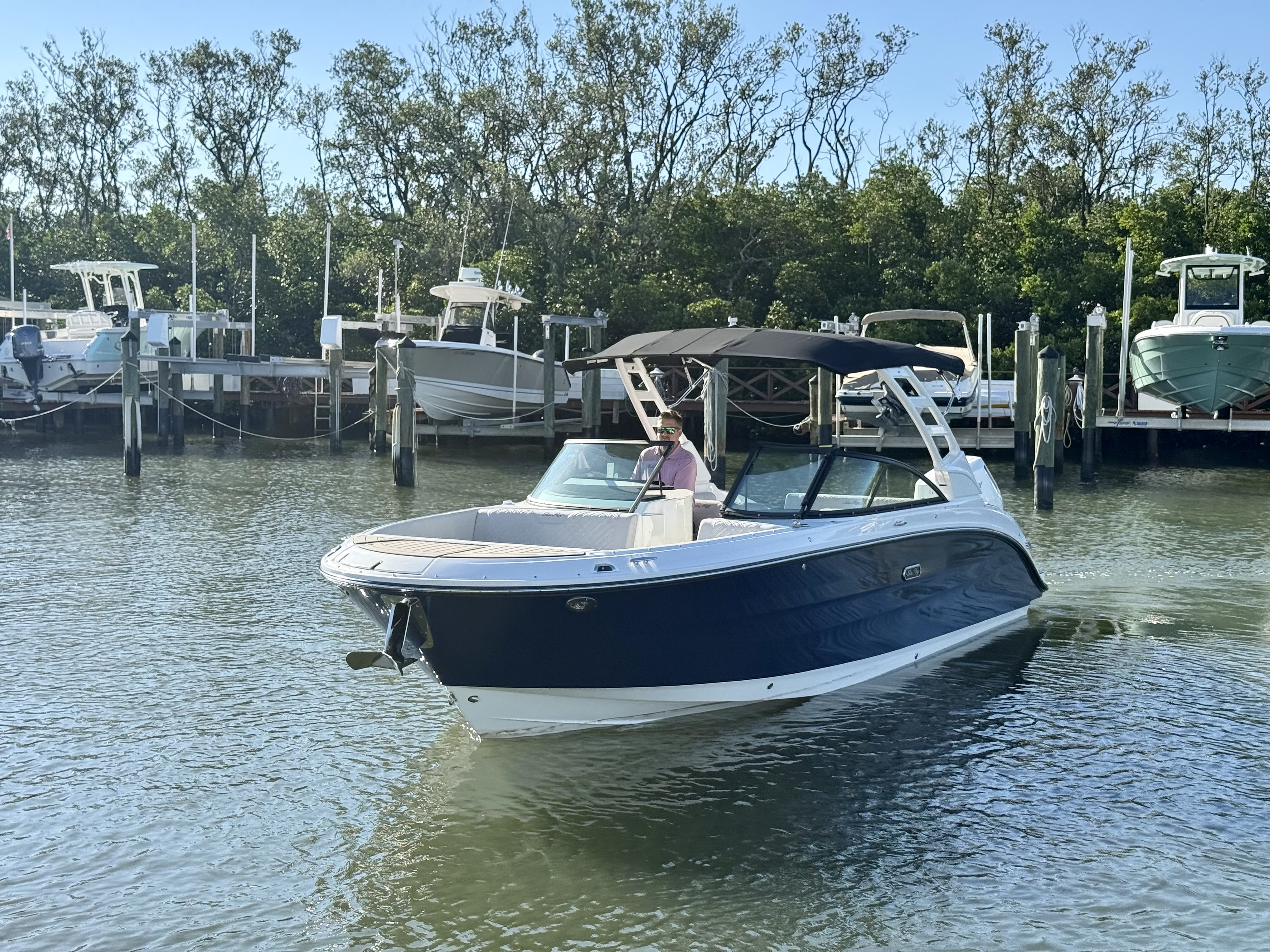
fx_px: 1761
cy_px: 476
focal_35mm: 48
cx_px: 635
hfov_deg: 39.7
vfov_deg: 30.3
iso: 80
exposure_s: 1/3226
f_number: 1.78
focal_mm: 6.76
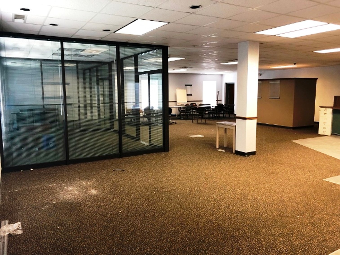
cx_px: 170
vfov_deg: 49.8
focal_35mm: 28
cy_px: 128
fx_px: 275
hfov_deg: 63.4
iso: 50
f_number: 1.8
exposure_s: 1/15
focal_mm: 4
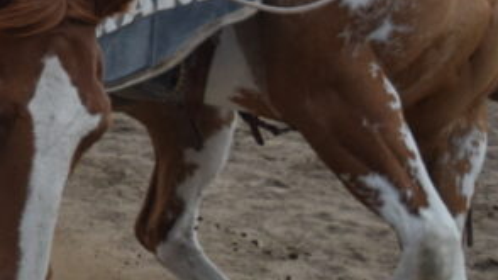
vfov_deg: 6.4
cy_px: -166
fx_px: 2457
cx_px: -271
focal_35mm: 186
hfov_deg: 11.1
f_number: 4.2
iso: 640
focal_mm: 29
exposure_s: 1/1000
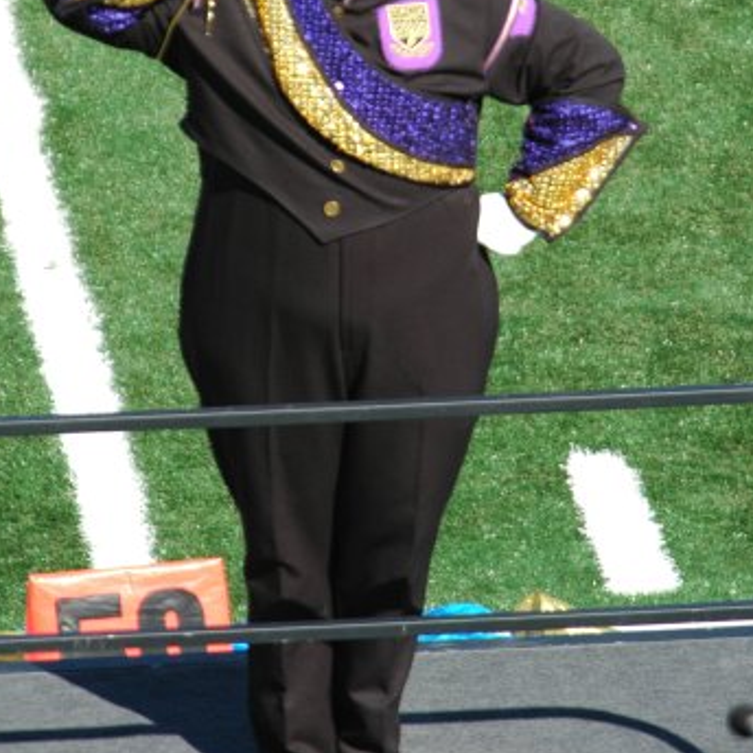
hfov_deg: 2.0
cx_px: 340
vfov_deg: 2.0
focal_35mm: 888
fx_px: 21854
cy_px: 166
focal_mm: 400
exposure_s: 1/640
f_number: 5.6
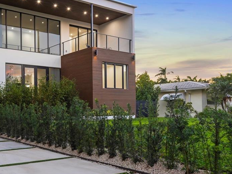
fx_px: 268
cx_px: 29
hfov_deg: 43.3
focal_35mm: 40
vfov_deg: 35.7
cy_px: 111
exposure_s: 1/10
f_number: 8
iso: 320
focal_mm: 18
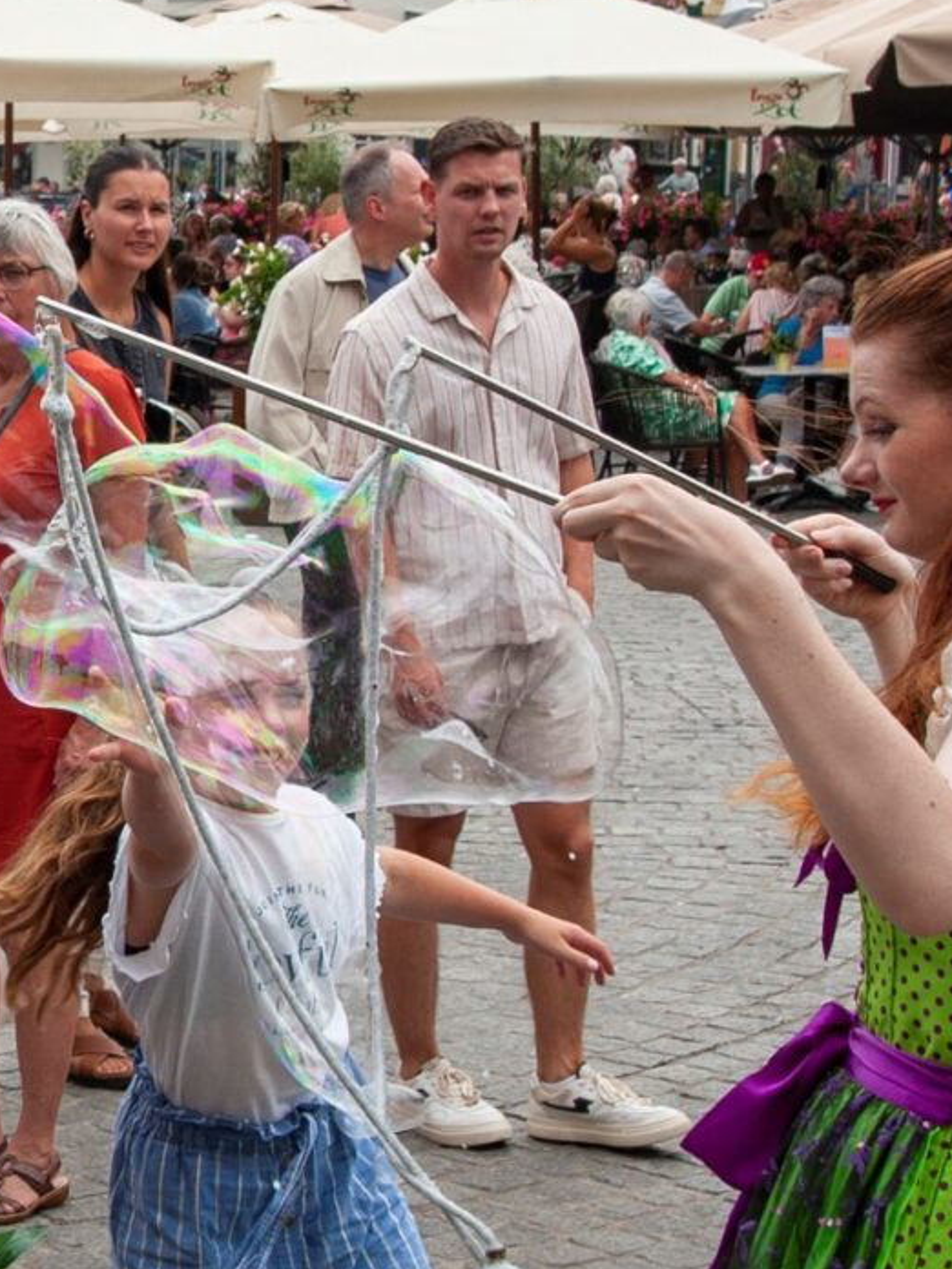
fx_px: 3630
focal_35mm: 99
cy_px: 600
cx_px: -253
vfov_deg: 19.8
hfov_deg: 14.4
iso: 250
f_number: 10
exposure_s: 1/400
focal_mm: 28
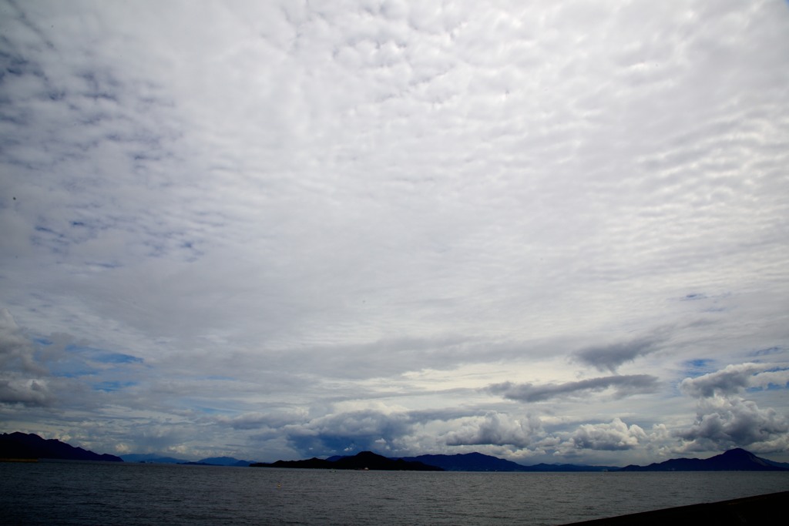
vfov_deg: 53.1
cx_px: 394
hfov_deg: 73.7
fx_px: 526
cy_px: 263
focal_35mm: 24
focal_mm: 24
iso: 100
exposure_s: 1/320
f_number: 20
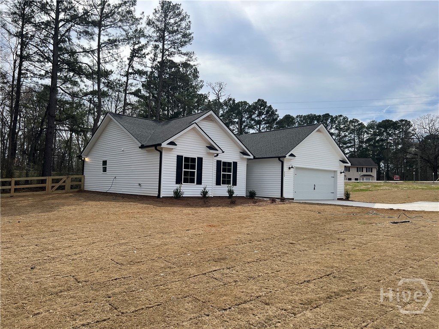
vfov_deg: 53.1
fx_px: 330
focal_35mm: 26
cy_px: 164
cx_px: 220
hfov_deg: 67.3
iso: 50
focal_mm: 5.7
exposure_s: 1/5319
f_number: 1.5
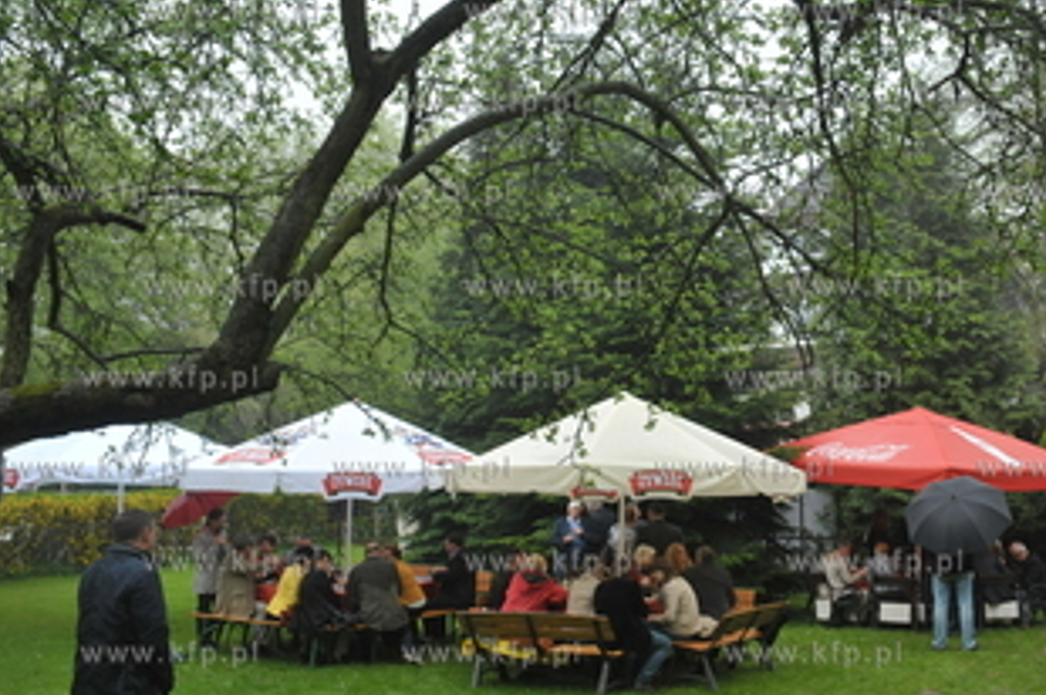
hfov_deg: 47.9
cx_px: 671
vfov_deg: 33.3
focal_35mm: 40
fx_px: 1161
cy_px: 331
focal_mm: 31
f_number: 5.6
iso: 2000
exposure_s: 1/500
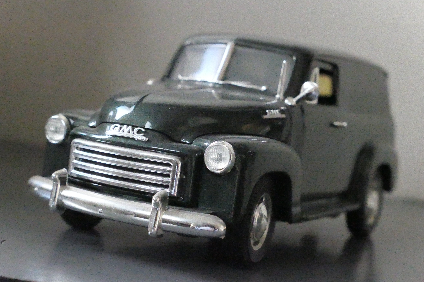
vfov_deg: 18.9
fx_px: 848
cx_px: 212
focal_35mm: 72
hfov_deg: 28.1
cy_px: 141
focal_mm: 26.4
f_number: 4
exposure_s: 1/640
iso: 25600
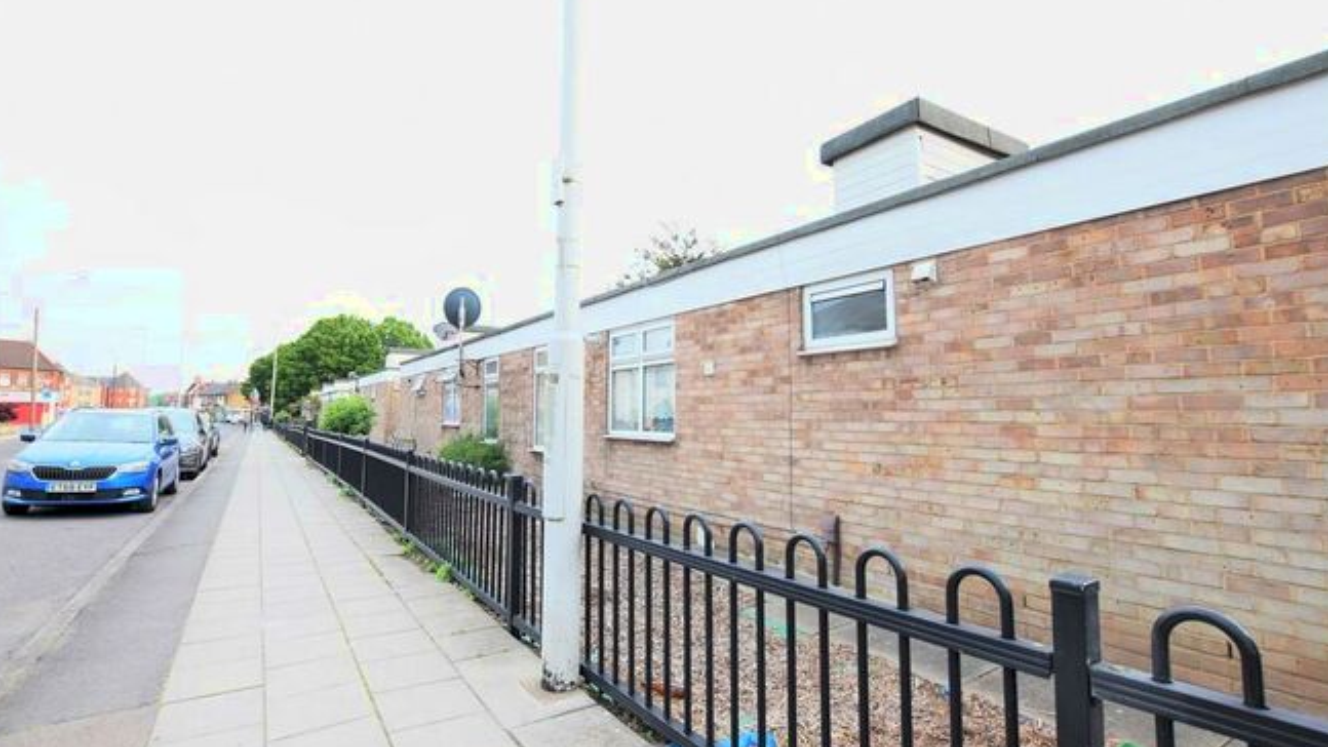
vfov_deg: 63.9
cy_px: 350
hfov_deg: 95.8
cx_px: 628
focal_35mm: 17
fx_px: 599
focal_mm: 10
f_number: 6.3
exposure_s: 1/160
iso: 400
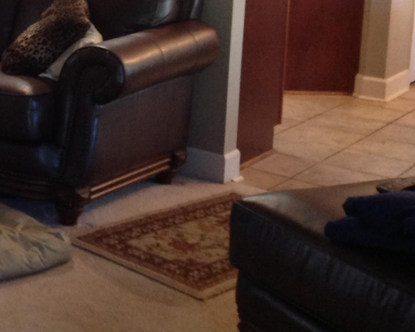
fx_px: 1106
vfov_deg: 16.6
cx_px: -117
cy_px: -33
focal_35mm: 90
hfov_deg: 19.7
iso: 250
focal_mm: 4.28
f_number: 2.4
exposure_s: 1/15
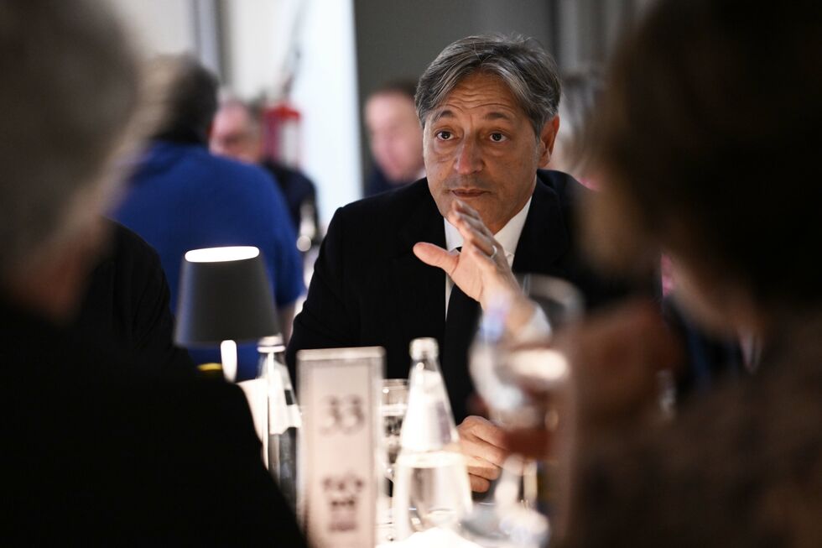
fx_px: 1940
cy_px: 274
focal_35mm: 85
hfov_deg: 23.9
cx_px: 411
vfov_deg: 16.1
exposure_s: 1/125
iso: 3200
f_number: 1.8
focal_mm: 85
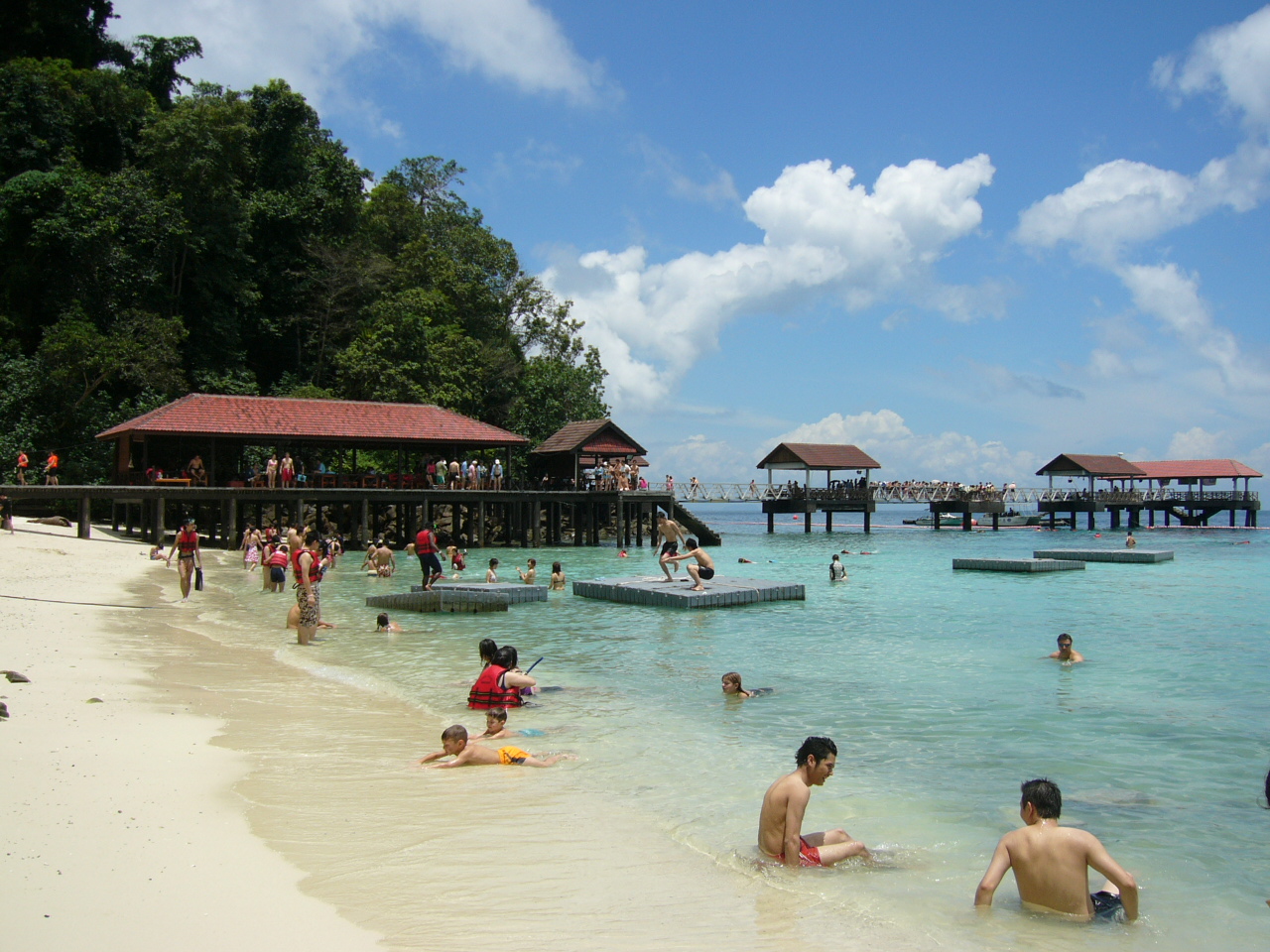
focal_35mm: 35
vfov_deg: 40.7
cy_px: 476
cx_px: 635
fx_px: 1284
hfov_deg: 52.6
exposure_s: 1/320
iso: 50
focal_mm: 5.8
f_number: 8
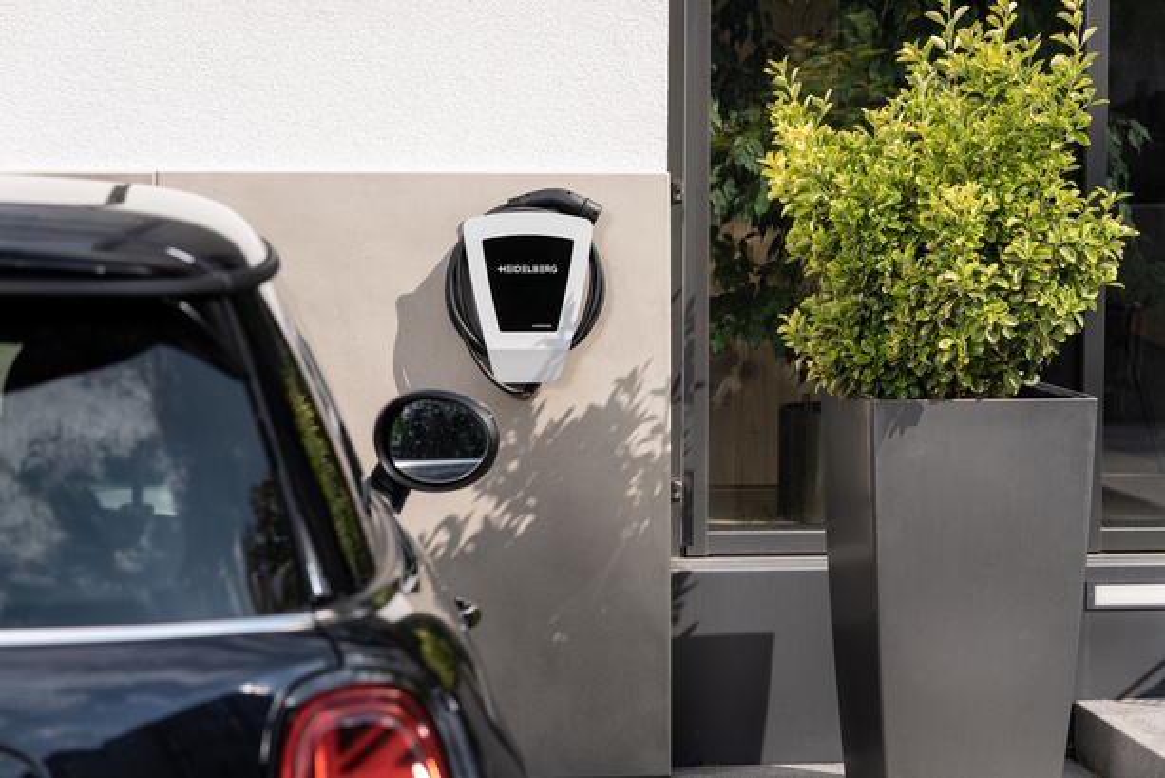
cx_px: 582
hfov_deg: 22.1
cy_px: 389
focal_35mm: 92
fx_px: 2978
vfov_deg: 14.9
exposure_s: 1/250
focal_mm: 92
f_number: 5.6
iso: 100
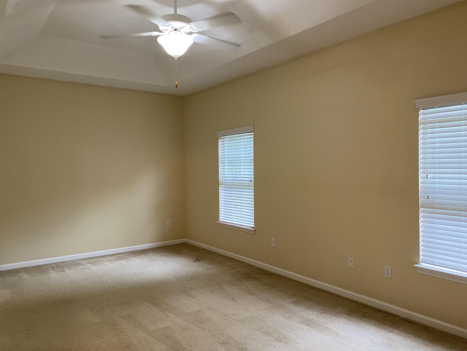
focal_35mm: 26
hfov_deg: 67.3
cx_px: 234
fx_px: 351
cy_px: 176
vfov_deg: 53.1
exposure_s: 1/60
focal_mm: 4.25
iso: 200
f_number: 1.8
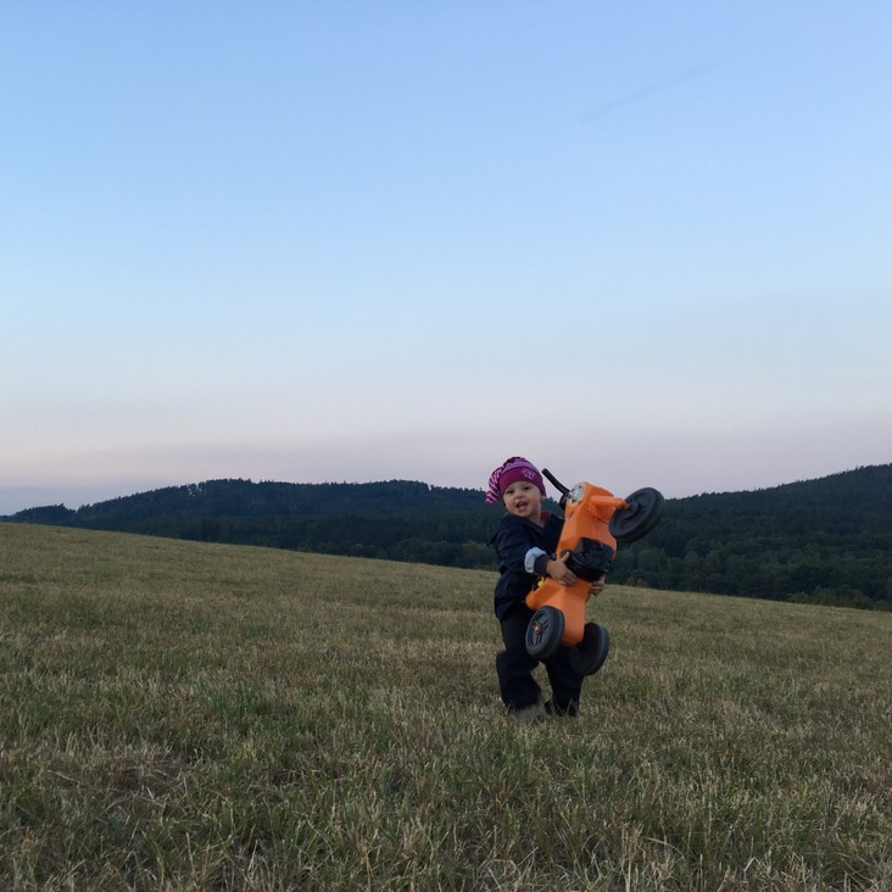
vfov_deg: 47.2
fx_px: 1020
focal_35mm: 35
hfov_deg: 46.9
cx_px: 349
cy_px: 453
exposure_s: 1/50
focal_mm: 4.15
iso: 25
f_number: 2.2
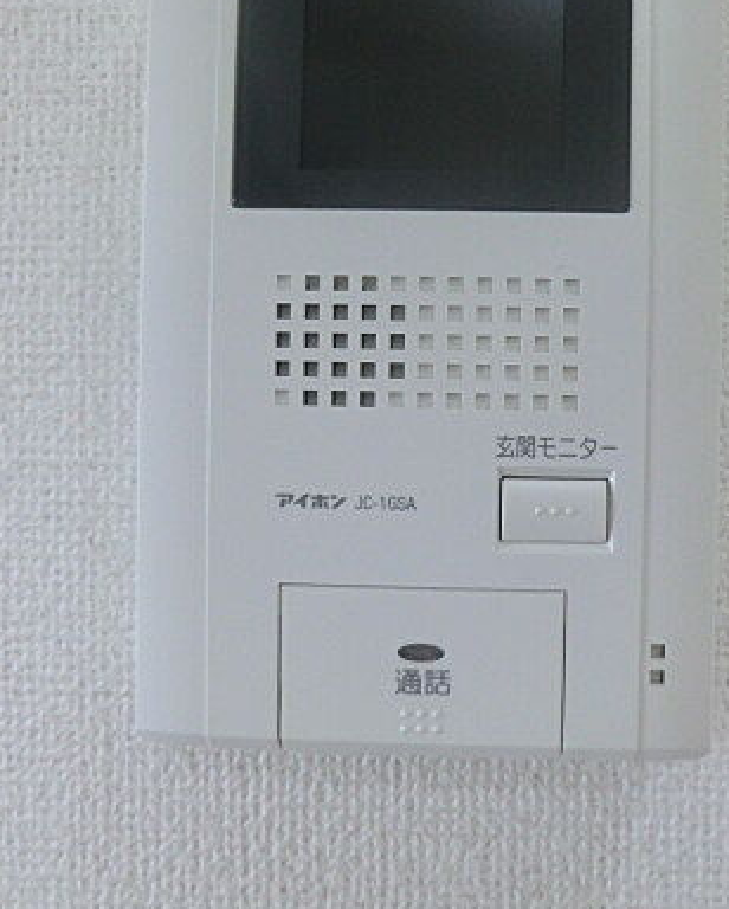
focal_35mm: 39
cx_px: 436
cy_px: 388
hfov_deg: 38.1
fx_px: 1050
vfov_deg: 46.7
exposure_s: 1/60
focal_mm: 4.3
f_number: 3.2
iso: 250
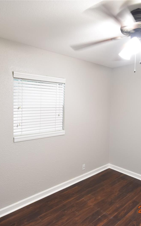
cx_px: 76
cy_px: 113
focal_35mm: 23
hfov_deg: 53.0
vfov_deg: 77.1
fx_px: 141
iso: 800
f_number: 3.5
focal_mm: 10
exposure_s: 1/30
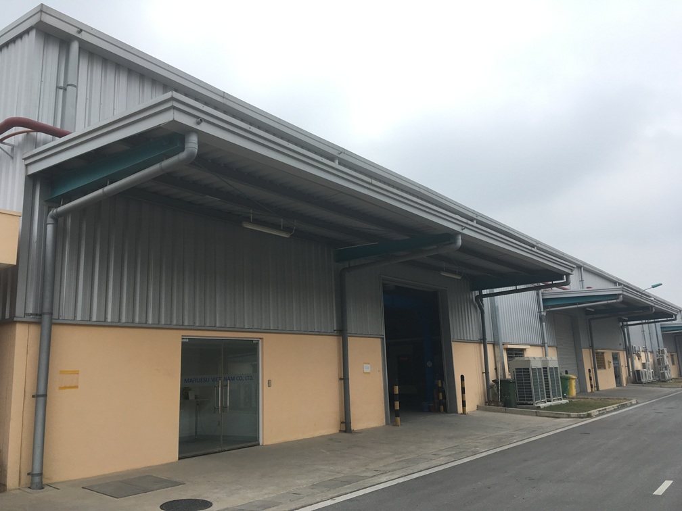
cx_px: 341
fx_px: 571
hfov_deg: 61.7
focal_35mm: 29
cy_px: 256
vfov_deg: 48.2
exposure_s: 1/836
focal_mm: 4.15
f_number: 2.2
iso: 25
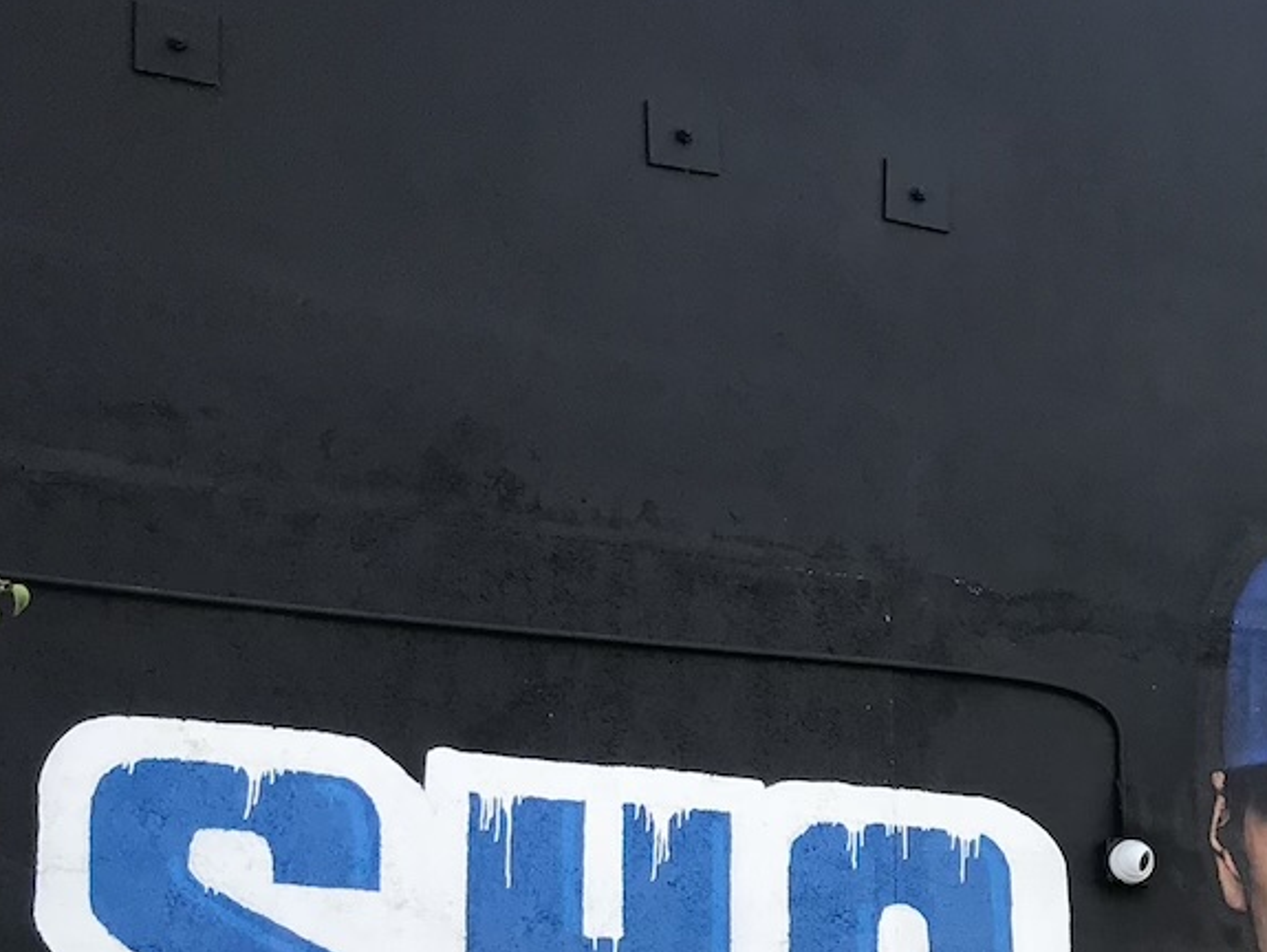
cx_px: 1434
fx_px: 2674
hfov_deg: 24.6
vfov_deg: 19.0
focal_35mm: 73
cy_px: 1176
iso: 20
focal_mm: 3.99
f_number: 1.8
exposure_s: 1/427
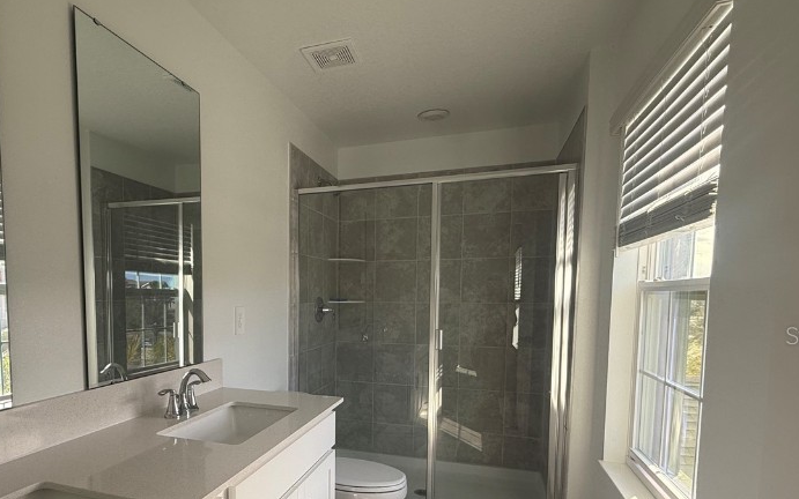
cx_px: 303
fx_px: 479
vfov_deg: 53.9
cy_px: 335
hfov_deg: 78.3
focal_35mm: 22
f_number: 2.2
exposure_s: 1/158
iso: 64
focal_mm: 2.22
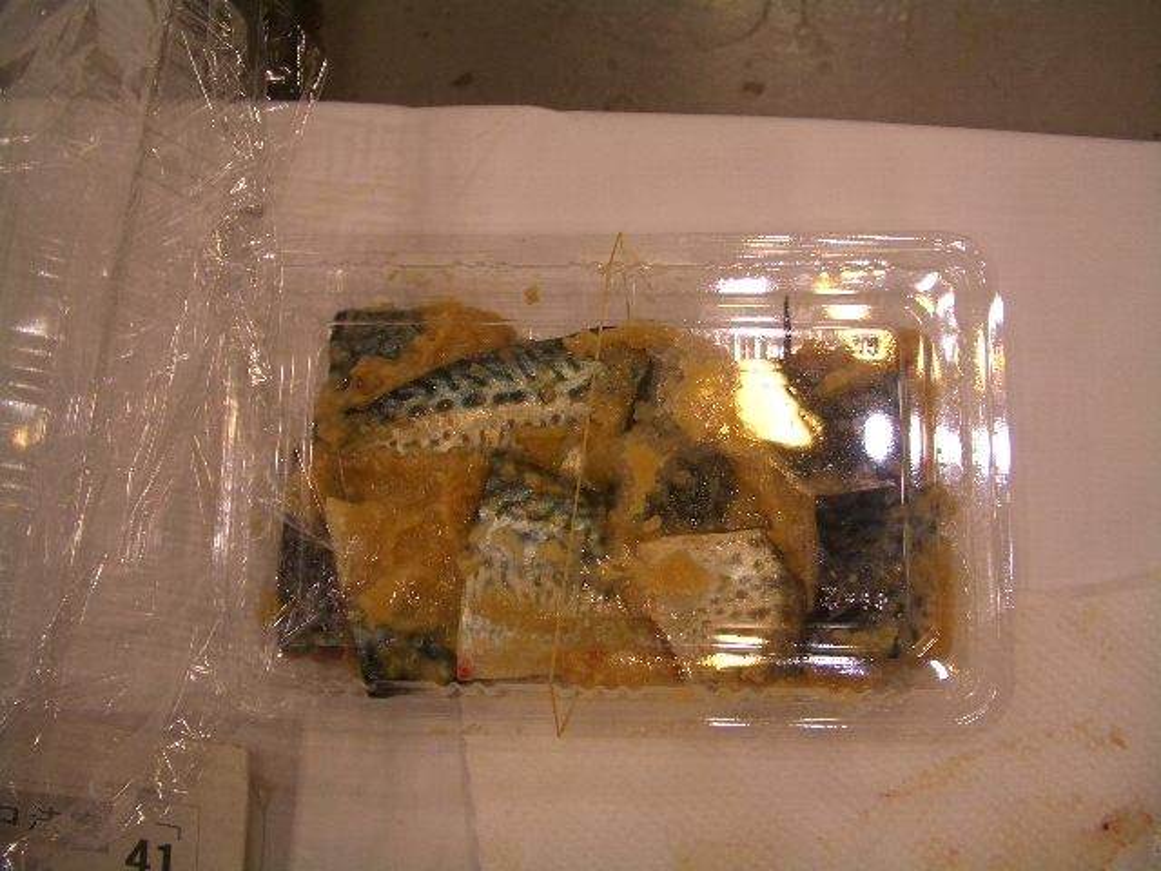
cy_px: 436
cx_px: 580
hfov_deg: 52.6
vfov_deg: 40.7
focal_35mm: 35
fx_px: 1174
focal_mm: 5.8
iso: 50
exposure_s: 1/100
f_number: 2.6
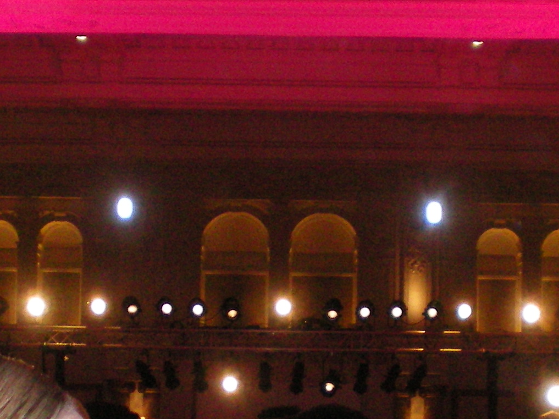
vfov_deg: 12.1
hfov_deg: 16.2
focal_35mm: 122
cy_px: 294
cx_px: 250
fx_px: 1969
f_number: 3.1
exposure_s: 1/60
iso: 200
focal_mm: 6.3
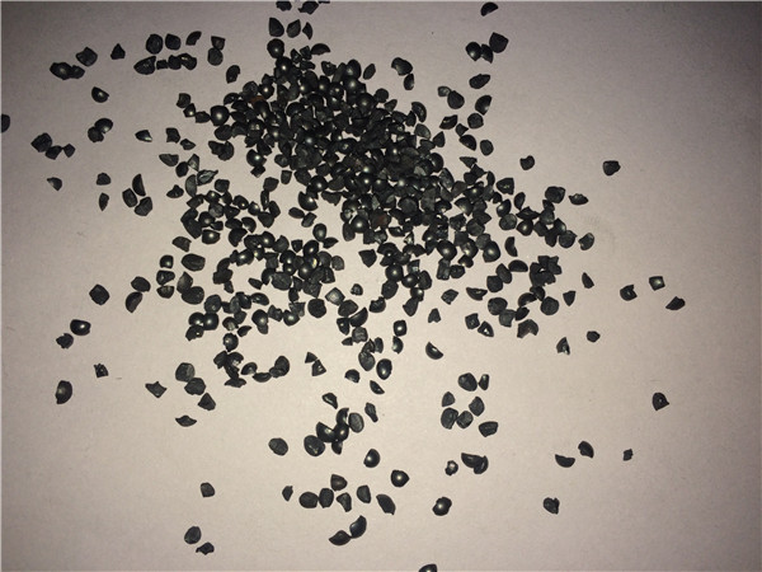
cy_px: 286
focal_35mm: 29
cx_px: 381
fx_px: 638
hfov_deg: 61.7
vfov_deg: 48.2
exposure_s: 1/707
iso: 32
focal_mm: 4.15
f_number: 2.2
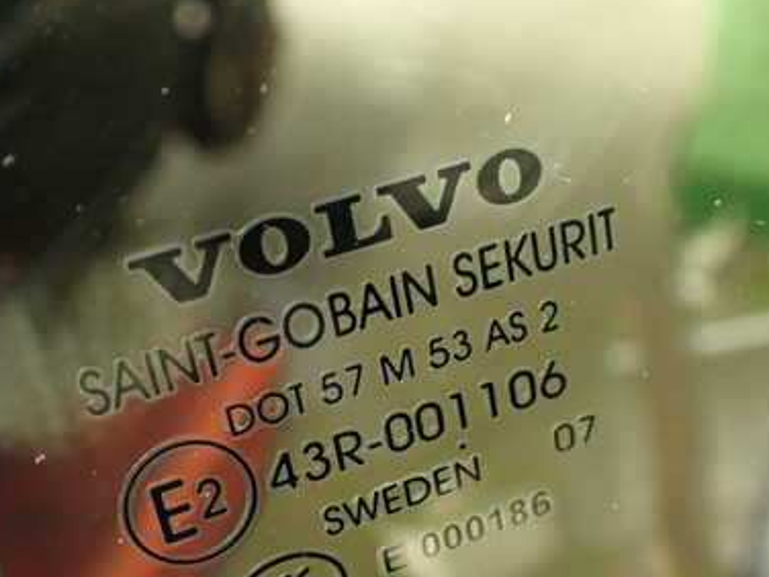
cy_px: 385
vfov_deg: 28.4
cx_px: 333
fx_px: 1133
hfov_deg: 37.4
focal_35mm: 51
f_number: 2.4
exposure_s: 1/30
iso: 250
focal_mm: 5.79
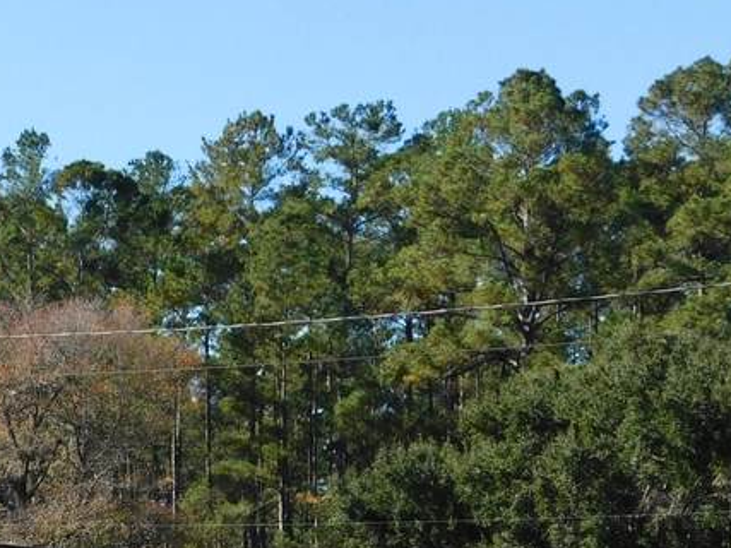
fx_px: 2280
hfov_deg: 17.7
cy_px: 666
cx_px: -19
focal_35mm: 108
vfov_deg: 13.3
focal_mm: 6.3
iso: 125
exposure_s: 1/800
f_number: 3.5
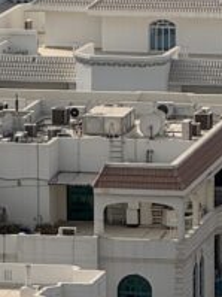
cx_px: 393
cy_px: -12
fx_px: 3390
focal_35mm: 396
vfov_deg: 5.0
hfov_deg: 3.7
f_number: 2.8
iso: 25
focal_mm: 9
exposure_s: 1/708
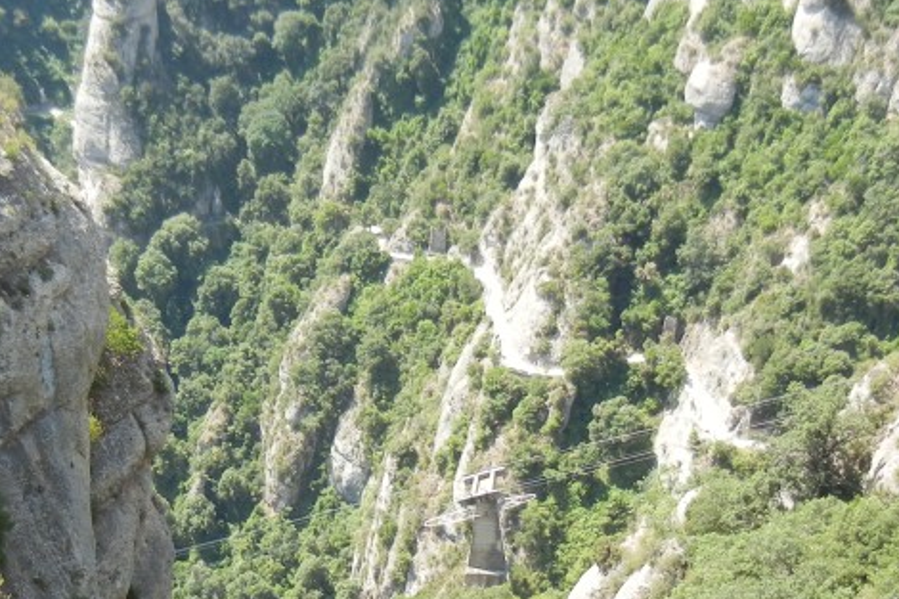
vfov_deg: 19.9
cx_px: 335
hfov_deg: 29.5
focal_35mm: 68
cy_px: 429
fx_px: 1697
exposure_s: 1/398
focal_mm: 5.4
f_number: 3.5
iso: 160
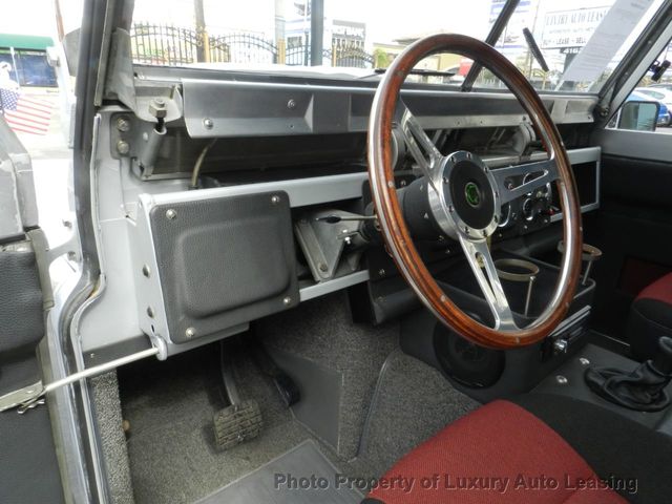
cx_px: 336
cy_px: 252
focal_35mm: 23
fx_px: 446
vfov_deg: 58.9
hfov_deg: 73.9
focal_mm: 4
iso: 160
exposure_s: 1/60
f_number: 8
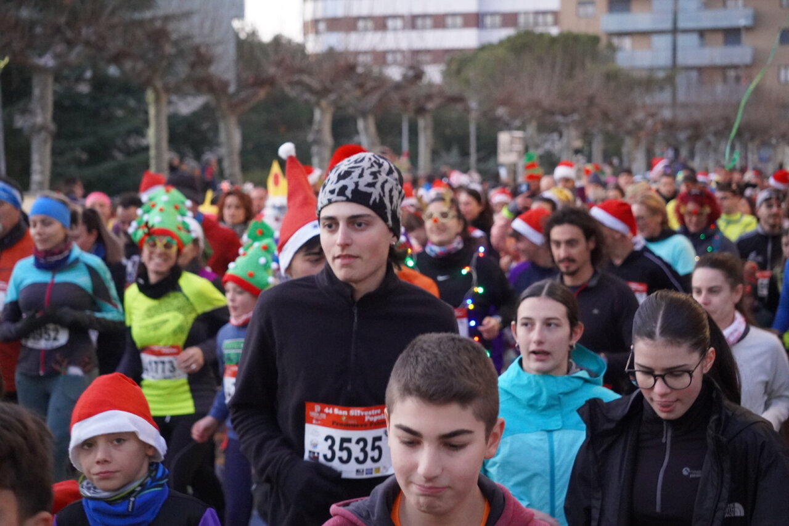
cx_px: 394
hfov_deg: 24.6
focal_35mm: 82
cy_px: 263
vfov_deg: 16.5
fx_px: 1808
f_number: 4.5
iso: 6400
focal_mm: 55
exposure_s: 1/125
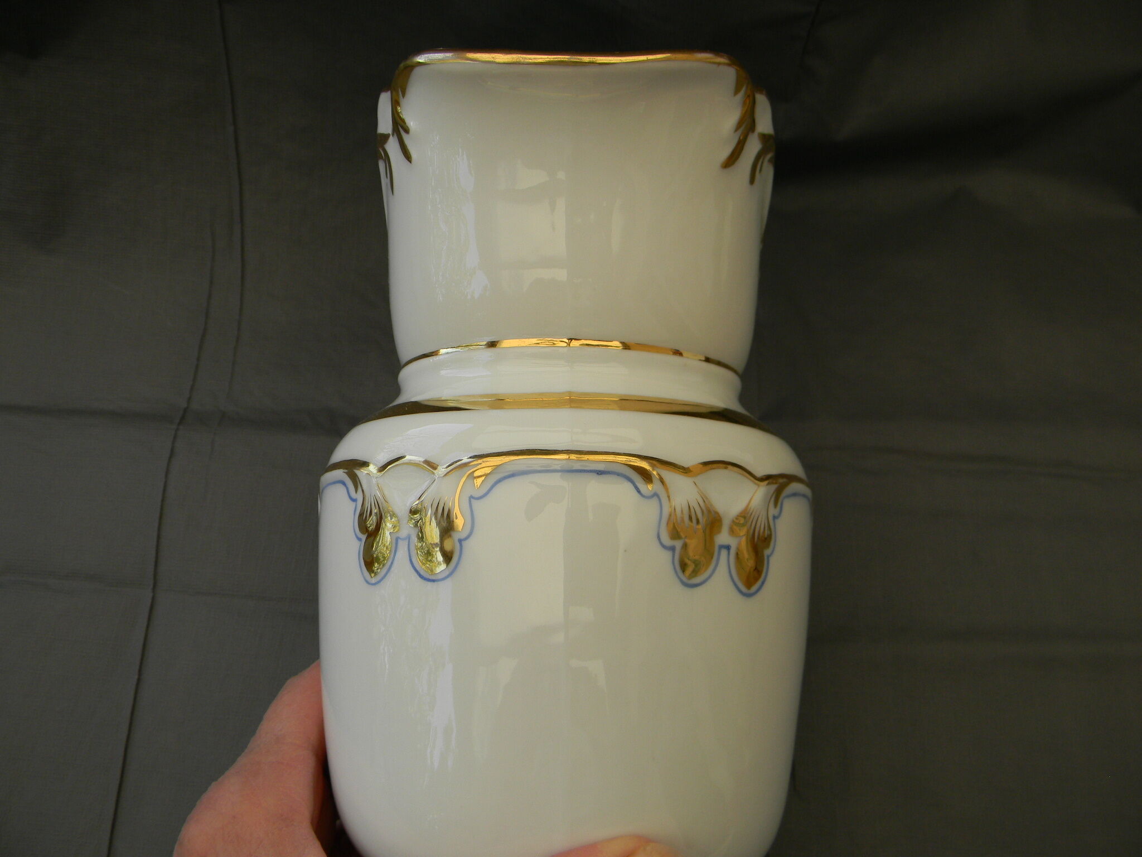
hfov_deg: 63.4
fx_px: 924
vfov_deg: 49.7
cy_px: 428
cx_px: 571
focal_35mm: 28
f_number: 3.5
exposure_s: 1/184
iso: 80
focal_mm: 5
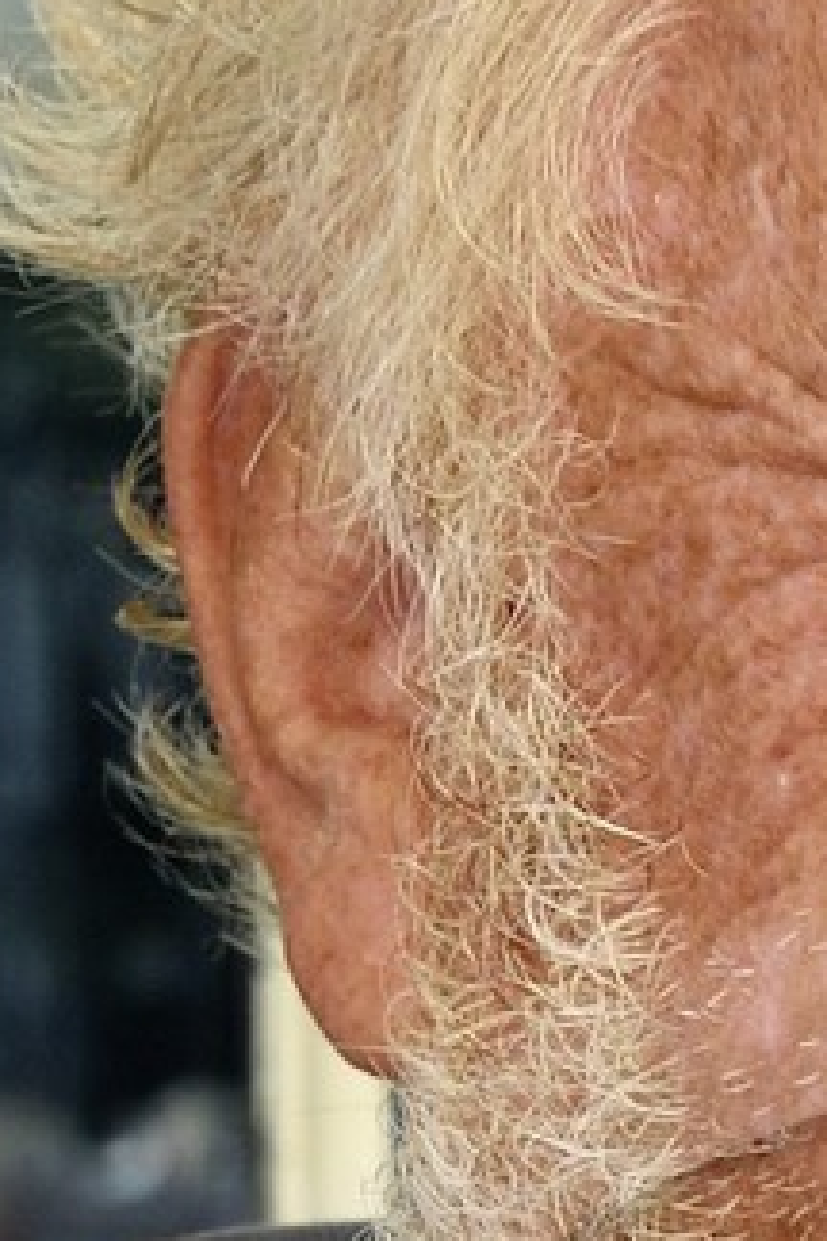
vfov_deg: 6.7
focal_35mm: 296
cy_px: 2622
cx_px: 1363
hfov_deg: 4.6
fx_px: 10199
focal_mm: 40
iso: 400
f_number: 8
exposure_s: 1/160
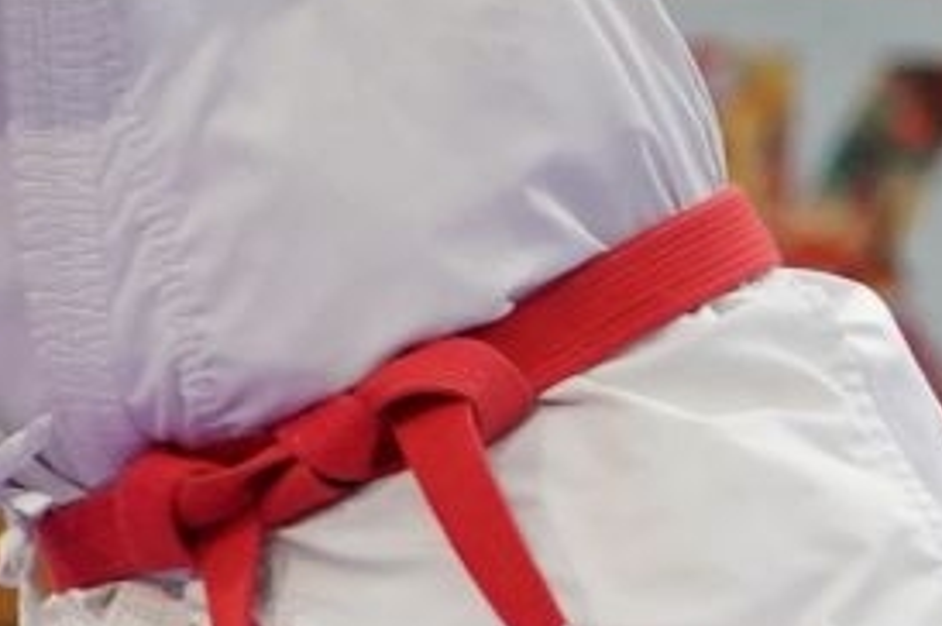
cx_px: 2926
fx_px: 21666
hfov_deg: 2.5
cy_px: 38
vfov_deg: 1.7
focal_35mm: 829
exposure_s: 1/1000
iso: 2000
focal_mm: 84
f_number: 2.8
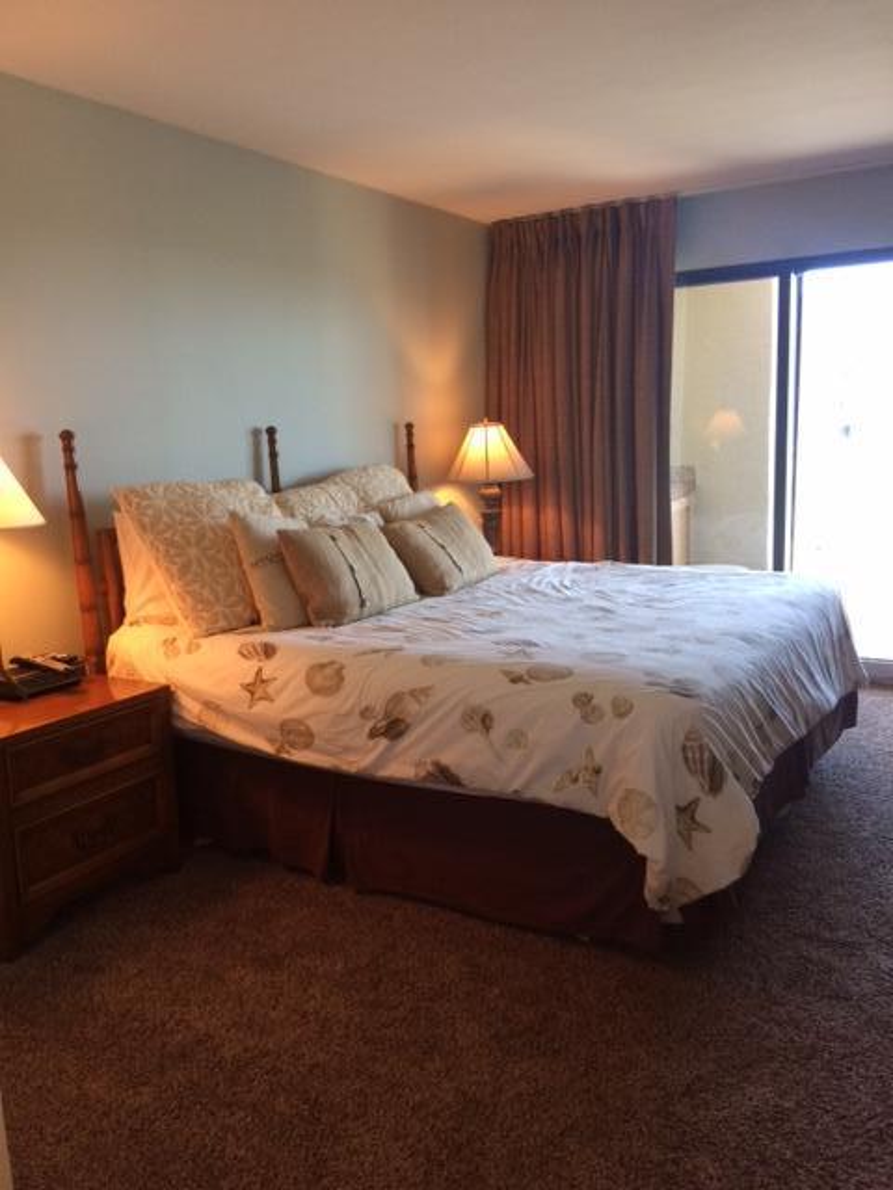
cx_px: 446
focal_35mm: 29
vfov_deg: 61.7
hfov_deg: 48.2
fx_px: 997
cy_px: 595
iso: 100
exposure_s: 1/30
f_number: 2.2
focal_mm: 4.15
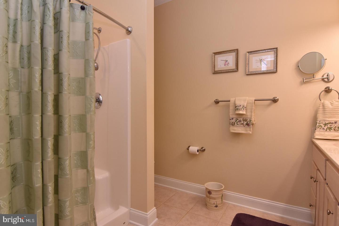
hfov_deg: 90.0
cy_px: 113
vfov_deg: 67.5
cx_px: 170
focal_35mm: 18
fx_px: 170
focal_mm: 12
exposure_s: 1/100
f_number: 8
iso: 800
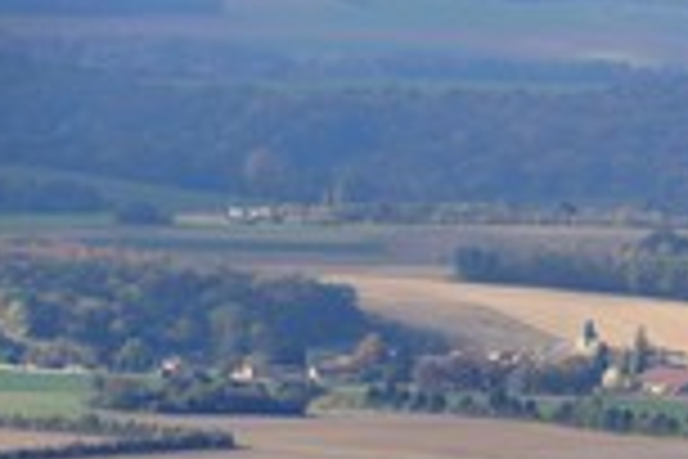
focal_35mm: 550
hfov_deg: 3.7
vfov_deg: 2.5
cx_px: 911
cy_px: 508
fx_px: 10510
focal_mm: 200
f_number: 9
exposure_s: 1/800
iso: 400
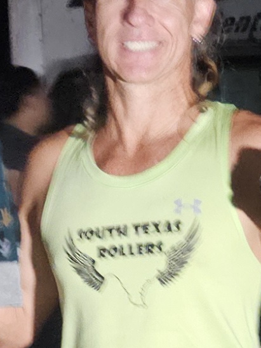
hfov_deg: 8.8
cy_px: 415
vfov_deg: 11.5
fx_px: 1689
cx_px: 84
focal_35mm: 168
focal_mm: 5.4
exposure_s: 1/40
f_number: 1.8
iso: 640
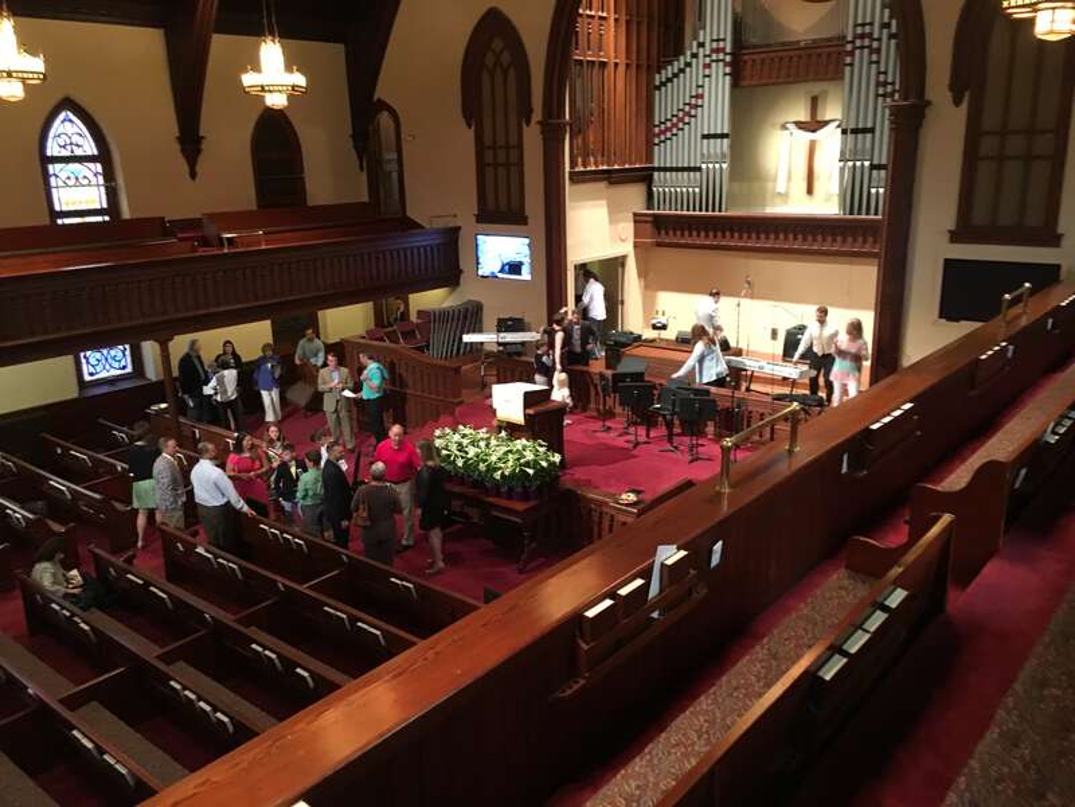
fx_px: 901
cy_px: 404
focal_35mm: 29
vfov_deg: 48.2
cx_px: 538
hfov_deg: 61.7
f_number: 2.2
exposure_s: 1/15
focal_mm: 4.15
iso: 200
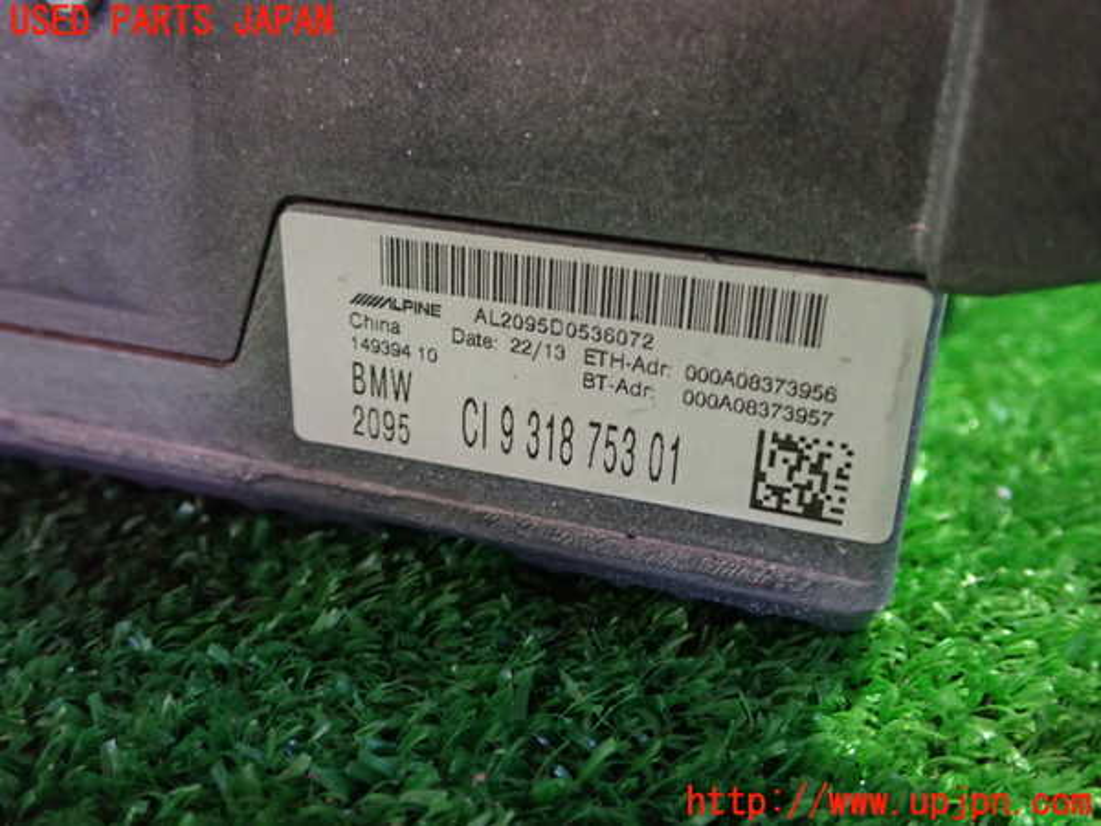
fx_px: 1145
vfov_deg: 39.7
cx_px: 550
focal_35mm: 36
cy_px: 413
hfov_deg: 51.4
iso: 800
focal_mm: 6.37
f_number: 2.5
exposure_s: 1/20
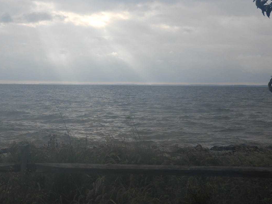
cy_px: 72
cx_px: 101
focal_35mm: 55
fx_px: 432
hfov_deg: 34.7
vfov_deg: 26.4
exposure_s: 1/800
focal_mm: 7.2
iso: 100
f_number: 3.8
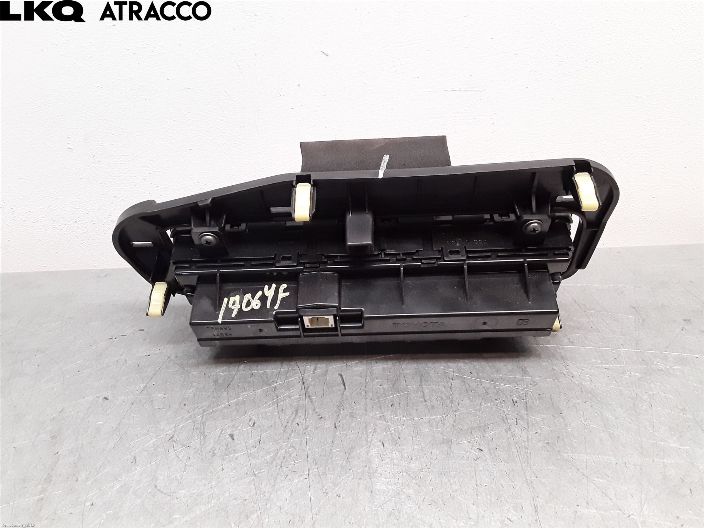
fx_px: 569
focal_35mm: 28
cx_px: 352
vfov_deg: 49.7
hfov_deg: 63.4
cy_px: 264
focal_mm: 2.91
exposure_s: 1/100
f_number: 1.9
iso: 100
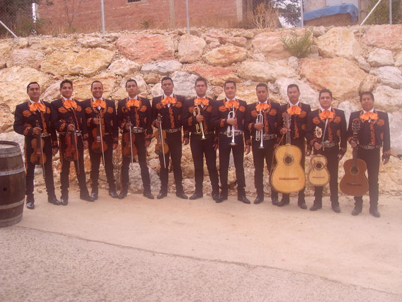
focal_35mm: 37
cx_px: 201
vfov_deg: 38.7
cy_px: 151
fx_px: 430
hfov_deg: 50.1
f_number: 7
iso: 80
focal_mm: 6.3
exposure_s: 1/90
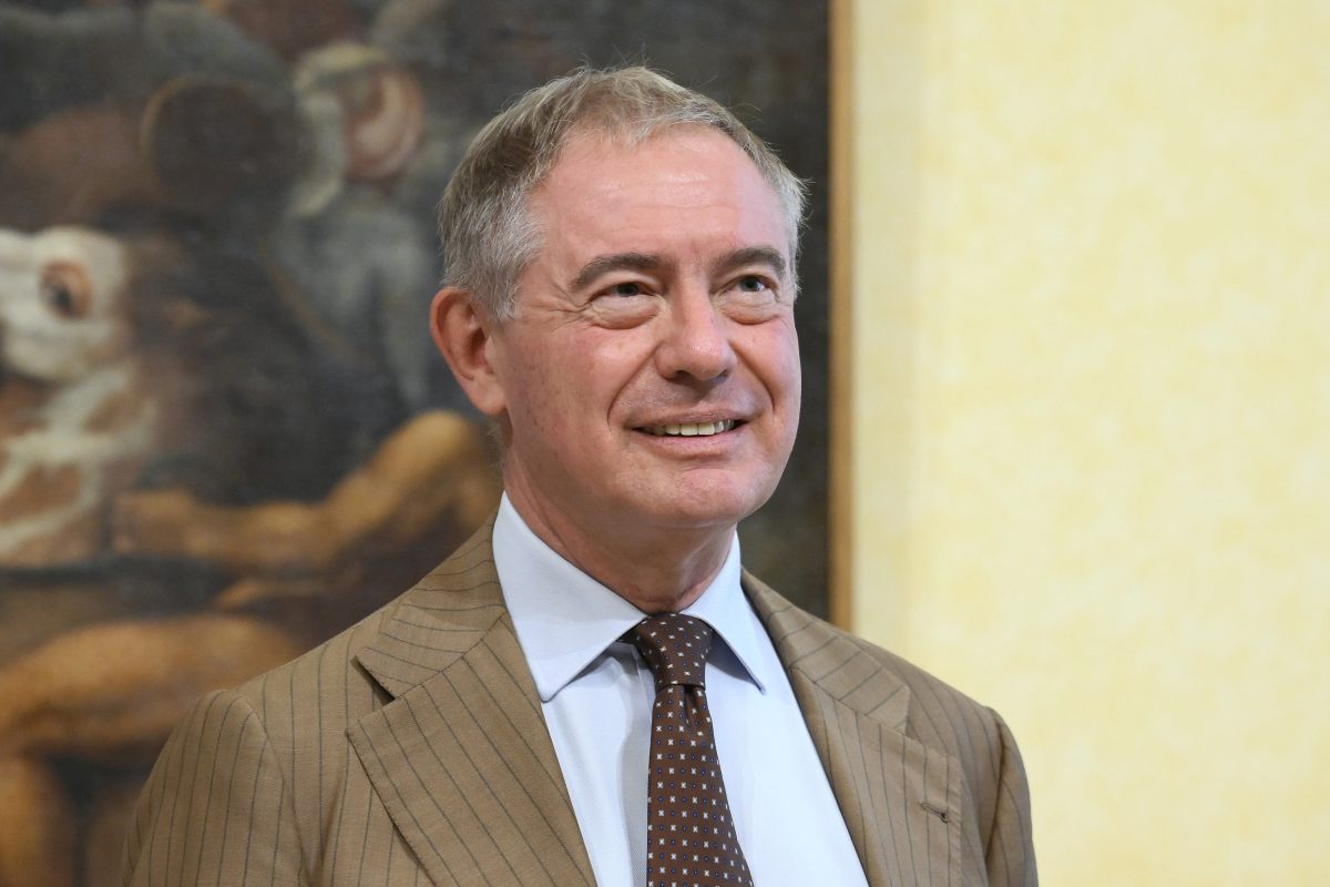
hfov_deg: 18.6
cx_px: 665
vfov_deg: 12.5
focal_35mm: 110
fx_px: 4064
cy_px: 444
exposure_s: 1/500
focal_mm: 110
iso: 3200
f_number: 4
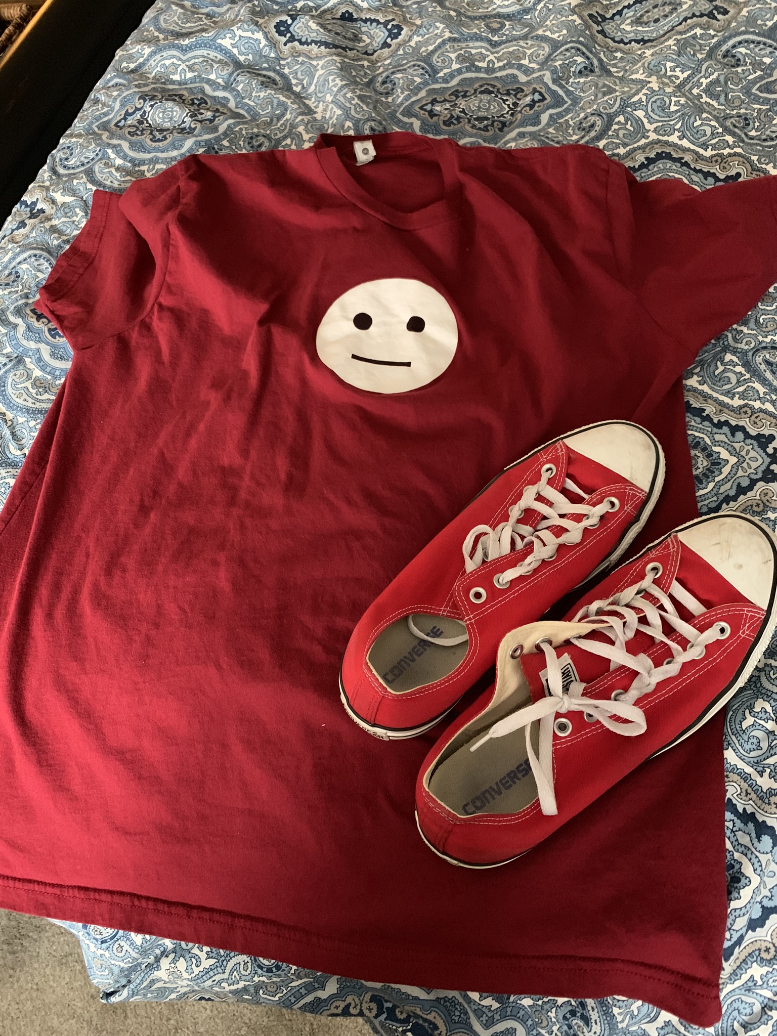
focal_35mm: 26
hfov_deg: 53.1
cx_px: 388
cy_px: 518
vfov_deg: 67.3
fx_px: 778
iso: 800
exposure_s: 1/30
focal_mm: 4.25
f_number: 1.8
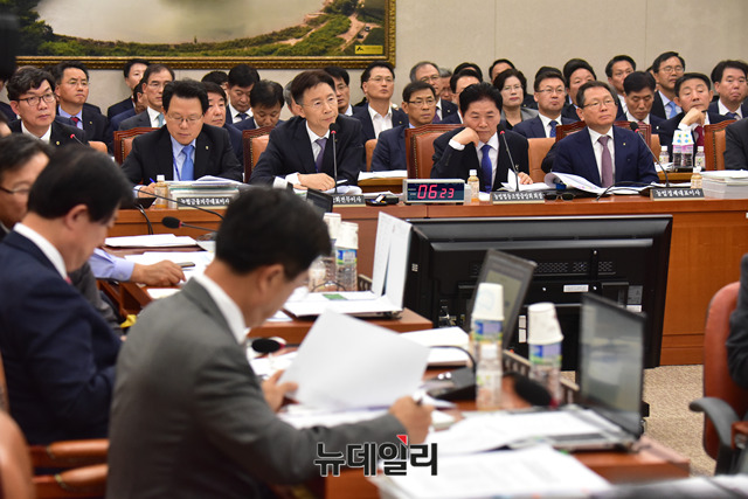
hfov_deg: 18.6
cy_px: 250
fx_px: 2286
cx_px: 374
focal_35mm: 110
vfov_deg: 12.5
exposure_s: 1/250
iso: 5000
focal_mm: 110
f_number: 5.6
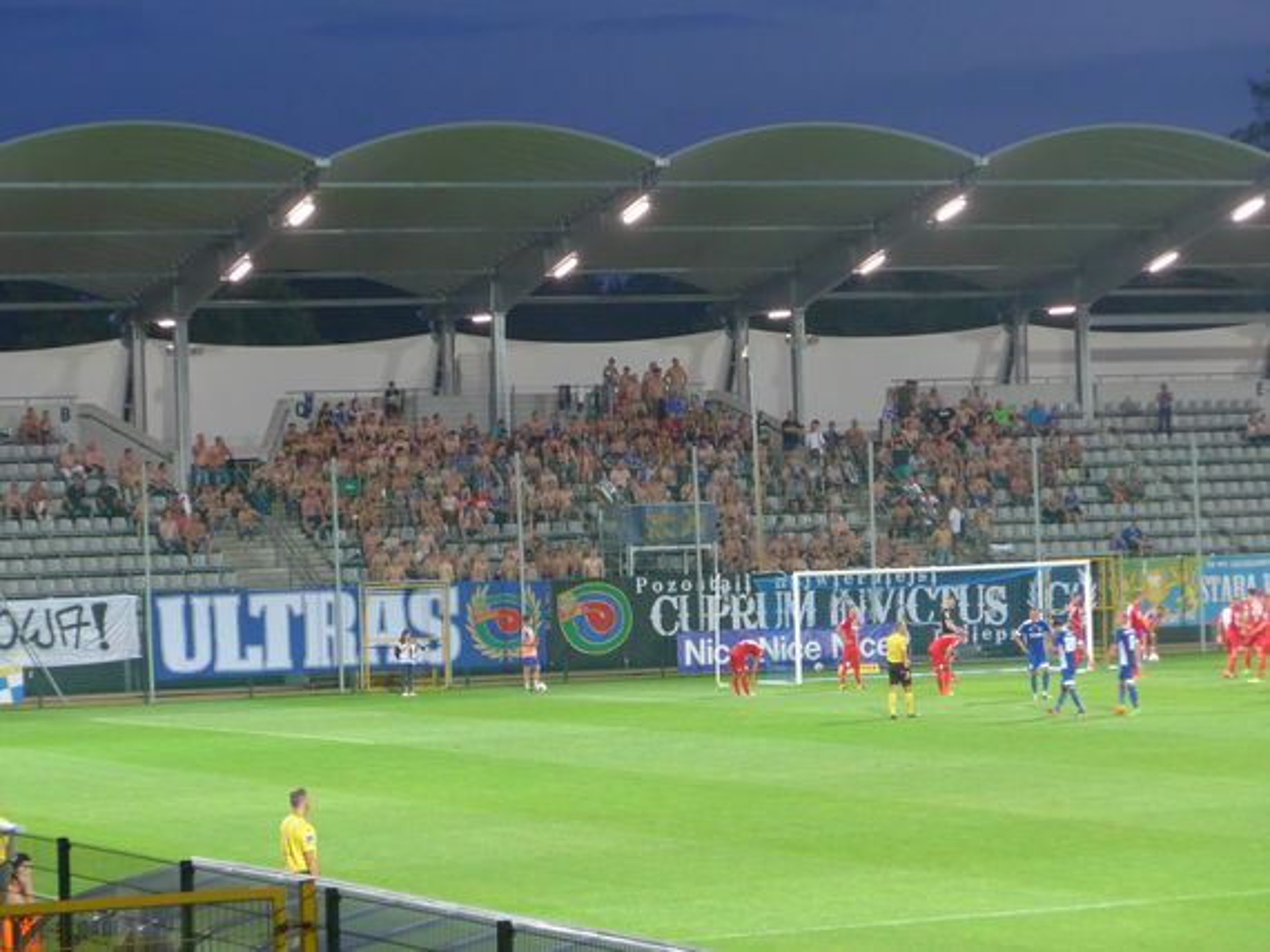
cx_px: 635
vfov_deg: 11.2
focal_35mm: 132
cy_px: 476
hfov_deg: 14.9
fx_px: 4841
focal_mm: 25.7
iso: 800
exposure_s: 1/40
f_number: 5.3
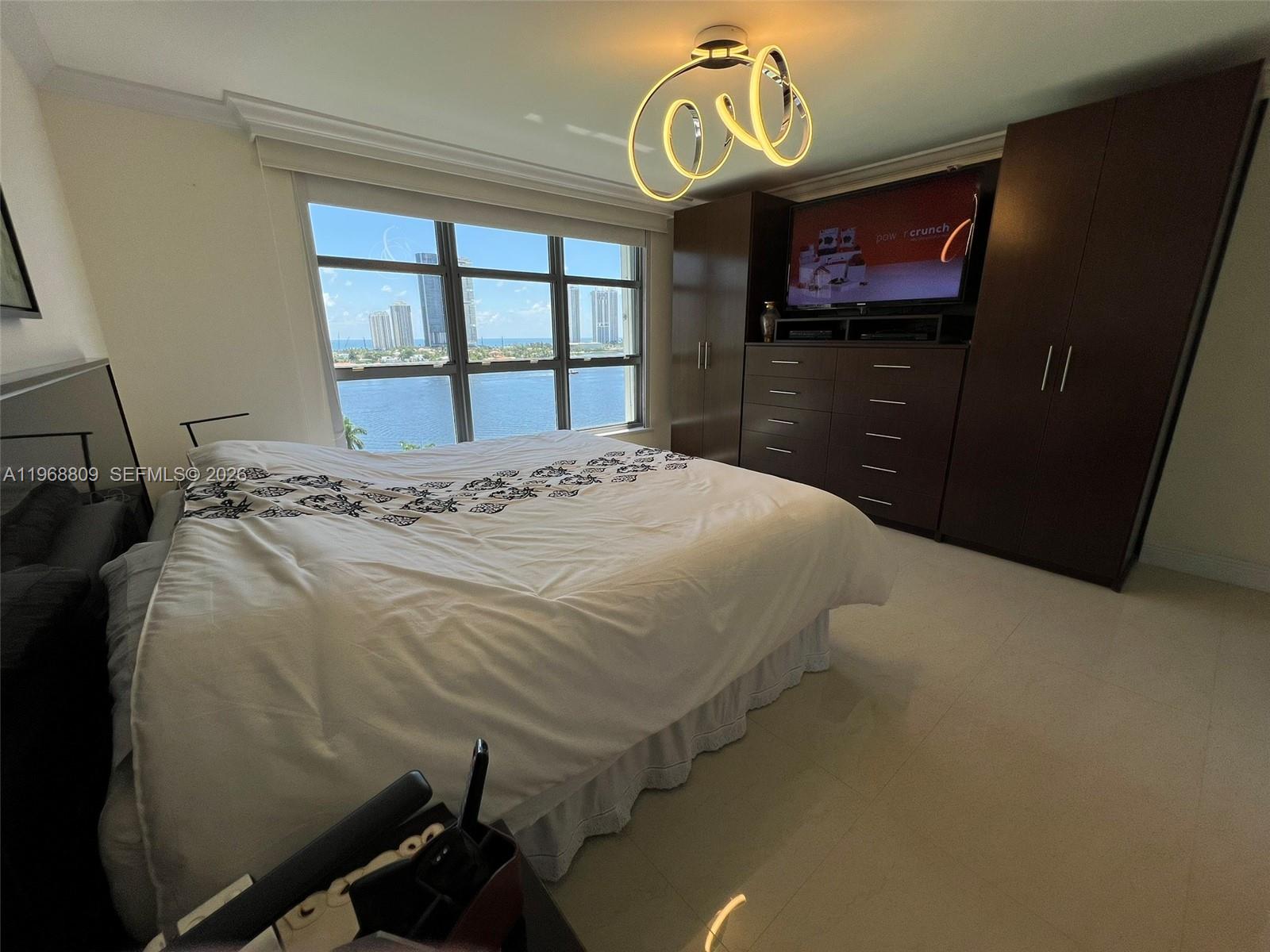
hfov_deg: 106.2
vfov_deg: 89.9
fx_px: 477
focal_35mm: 13
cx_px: 635
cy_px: 476
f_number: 1.8
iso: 32
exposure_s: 1/431
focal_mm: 1.57
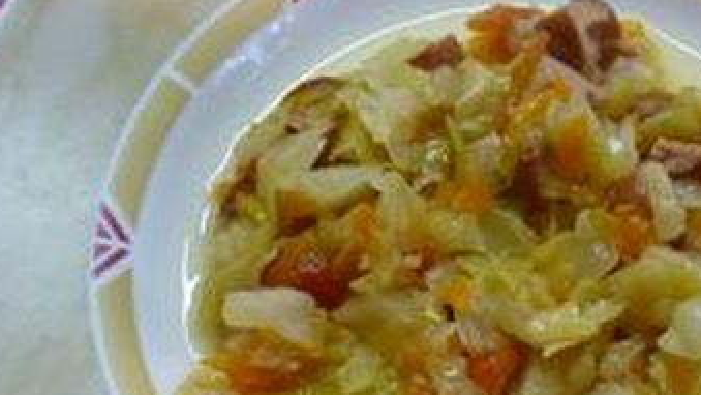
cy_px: 318
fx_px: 1283
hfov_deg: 29.6
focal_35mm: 69
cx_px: 591
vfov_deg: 17.4
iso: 250
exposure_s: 1/30
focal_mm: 5.5
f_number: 2.8
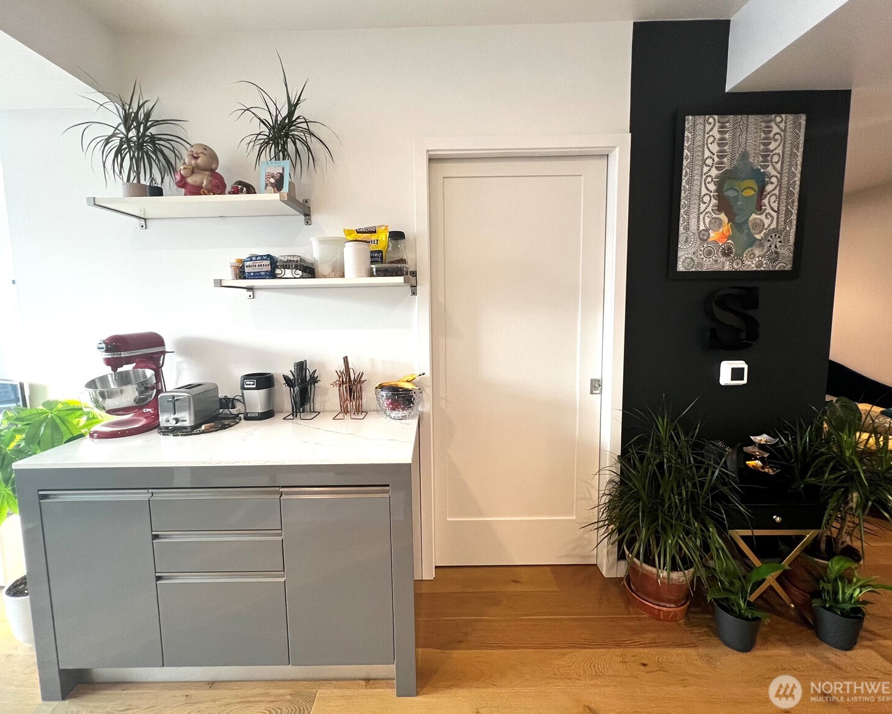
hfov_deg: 100.7
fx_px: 370
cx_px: 436
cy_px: 347
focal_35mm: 14
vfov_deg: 88.0
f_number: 1.8
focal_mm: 1.57
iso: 250
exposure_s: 1/120
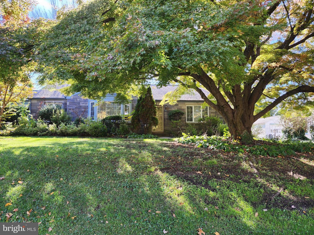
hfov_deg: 73.9
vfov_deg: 58.9
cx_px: 157
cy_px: 118
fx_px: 209
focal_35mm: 23
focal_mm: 6.4
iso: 64
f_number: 1.8
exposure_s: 1/180
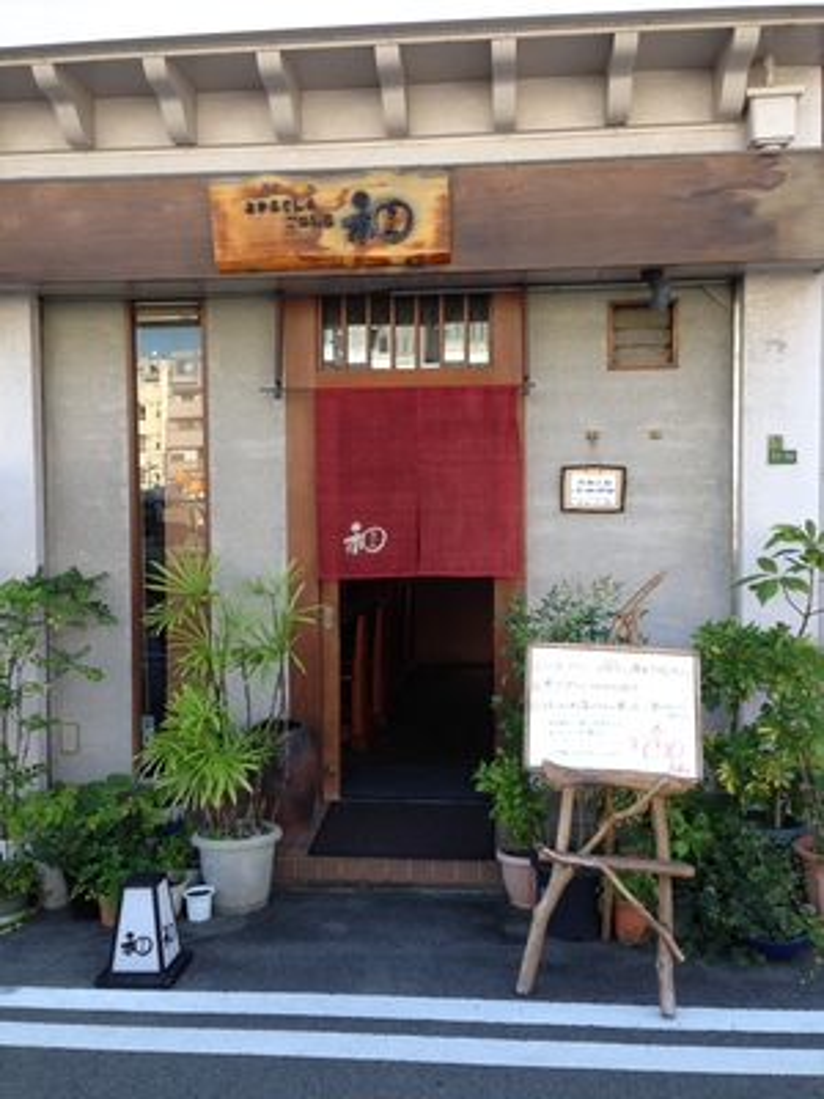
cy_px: 550
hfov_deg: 42.9
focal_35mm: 33
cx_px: 412
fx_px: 1047
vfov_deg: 55.4
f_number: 2.4
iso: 50
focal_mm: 4.12
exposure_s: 1/155
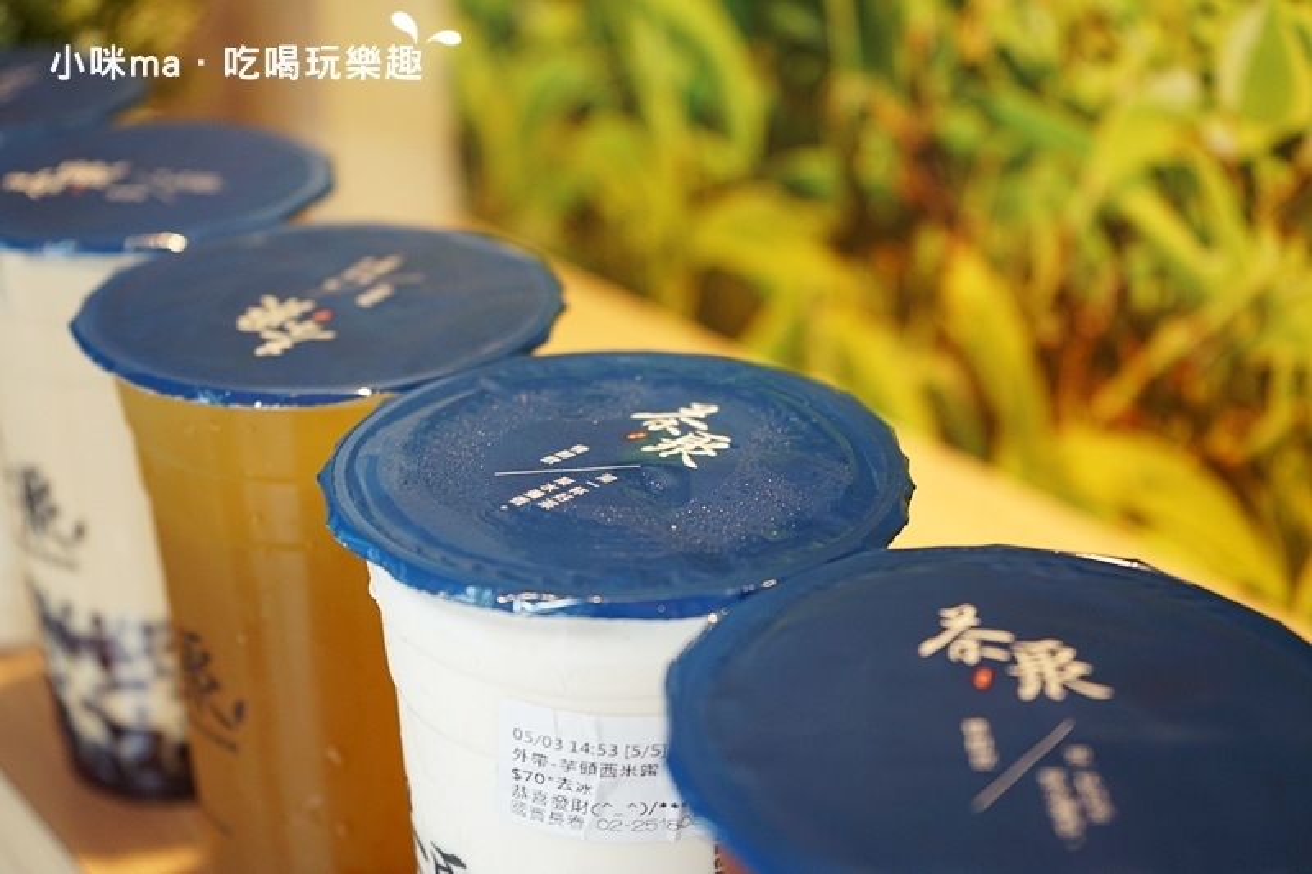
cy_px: 437
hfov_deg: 40.4
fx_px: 1785
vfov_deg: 27.5
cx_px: 656
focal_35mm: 49
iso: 800
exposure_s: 1/60
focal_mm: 49
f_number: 4.5
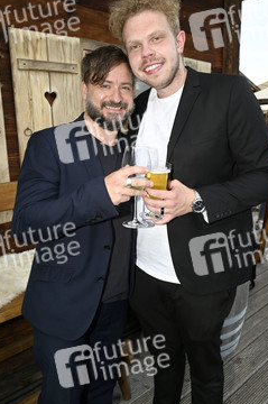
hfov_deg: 43.5
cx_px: 145
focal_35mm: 30
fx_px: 336
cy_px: 193
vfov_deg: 62.0
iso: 400
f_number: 8
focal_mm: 27
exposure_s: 1/160
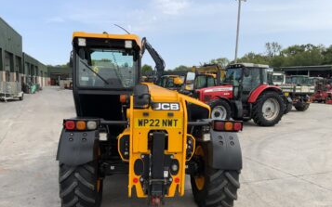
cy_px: 124
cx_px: 166
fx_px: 280
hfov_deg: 61.2
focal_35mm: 31
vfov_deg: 40.4
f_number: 1.8
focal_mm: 3
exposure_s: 1/1098
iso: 16
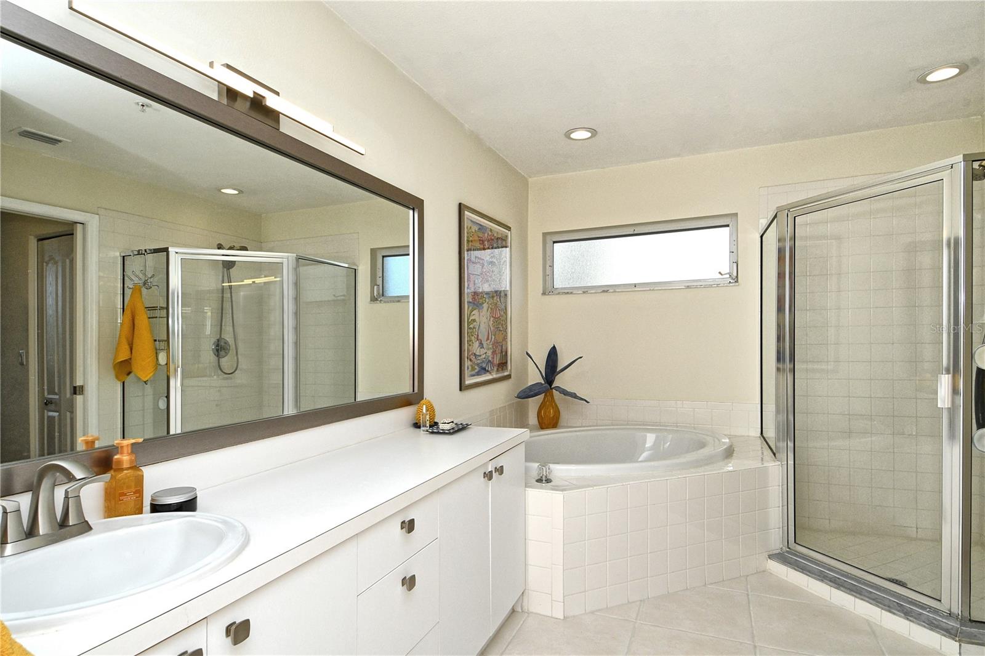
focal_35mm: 18
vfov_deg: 67.4
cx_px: 492
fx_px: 492
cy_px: 328
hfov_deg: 90.0
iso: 640
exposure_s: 1/250
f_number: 14
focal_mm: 12
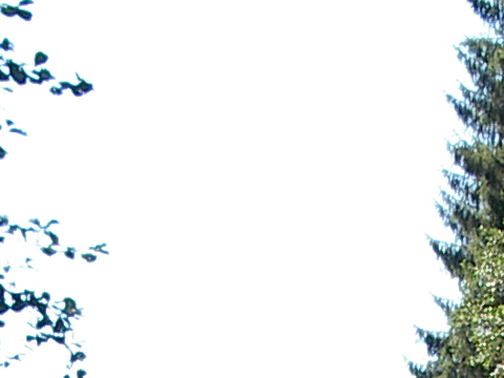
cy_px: 781
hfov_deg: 12.2
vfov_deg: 8.6
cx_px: 260
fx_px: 2359
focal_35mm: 162
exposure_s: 1/125
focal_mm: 5.8
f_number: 4.8
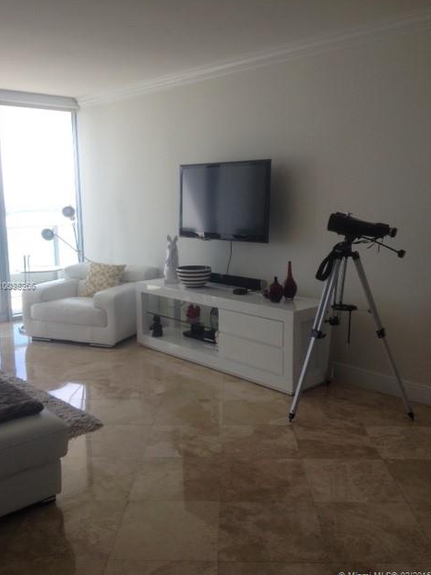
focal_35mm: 36
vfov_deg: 51.3
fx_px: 597
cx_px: 211
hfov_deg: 39.7
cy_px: 287
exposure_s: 1/246
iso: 50
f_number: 2.4
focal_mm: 4.28
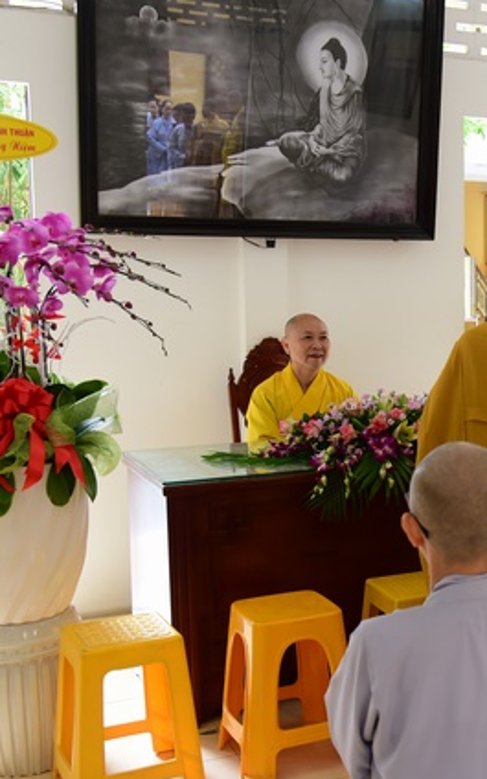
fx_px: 1062
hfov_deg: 24.1
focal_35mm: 50
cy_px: 388
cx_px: 538
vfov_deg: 40.3
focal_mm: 32
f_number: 4.5
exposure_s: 1/60
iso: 800
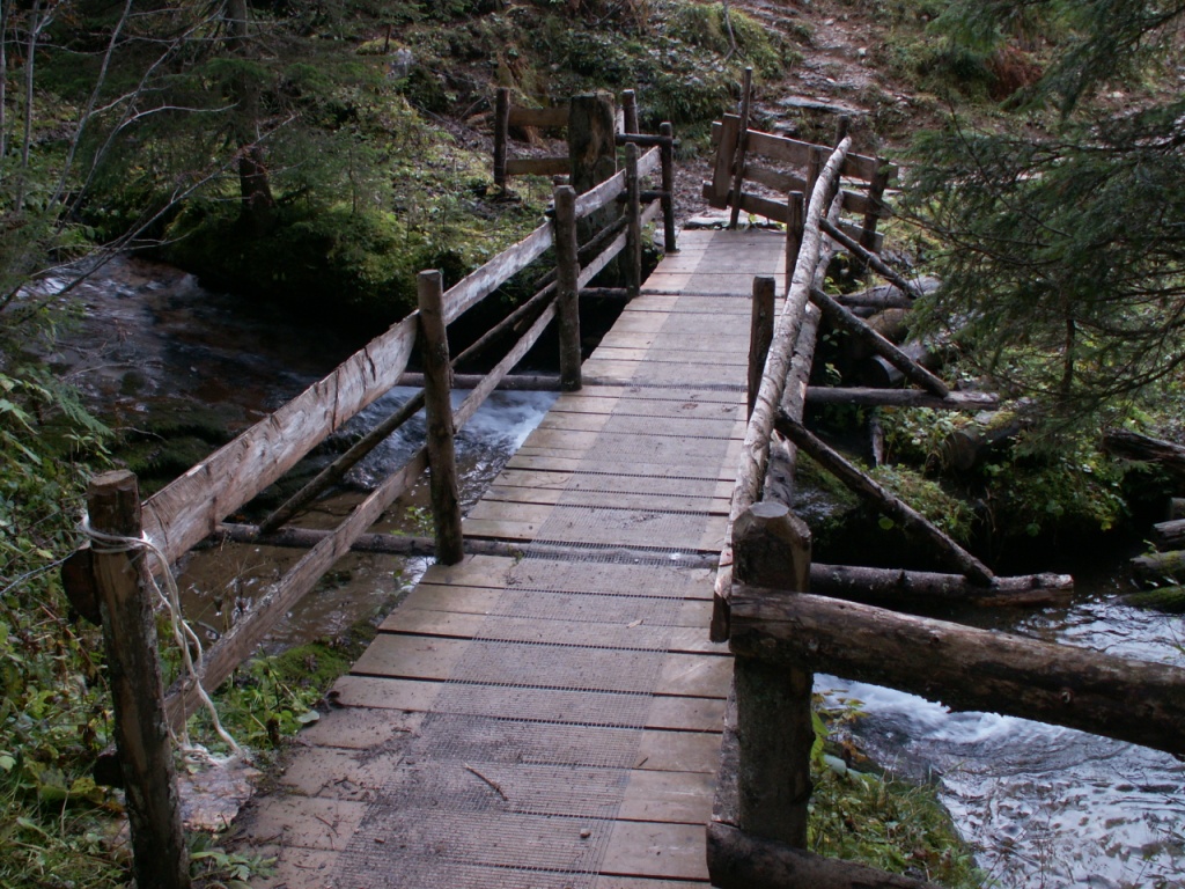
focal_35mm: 35
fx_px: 1198
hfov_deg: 52.6
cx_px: 592
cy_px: 444
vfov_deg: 40.7
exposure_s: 1/50
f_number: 2.8
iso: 50
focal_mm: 5.86
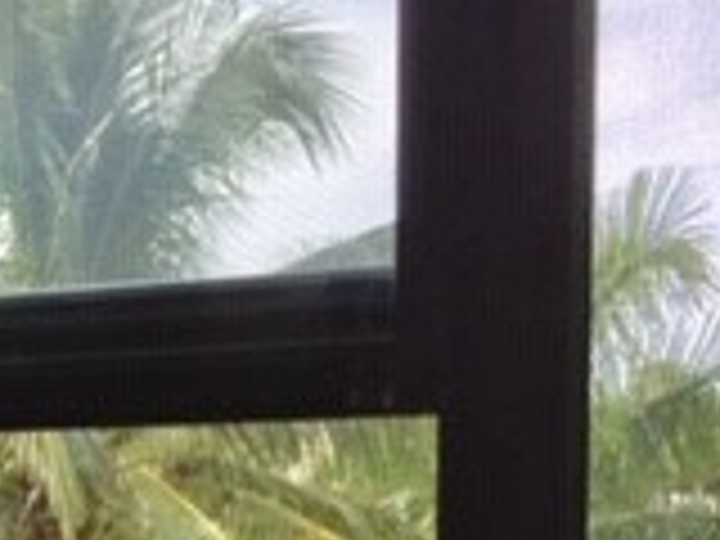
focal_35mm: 116
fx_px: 2413
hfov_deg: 15.2
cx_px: -468
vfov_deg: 12.3
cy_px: 756
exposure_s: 1/608
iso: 32
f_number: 2.2
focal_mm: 4.15
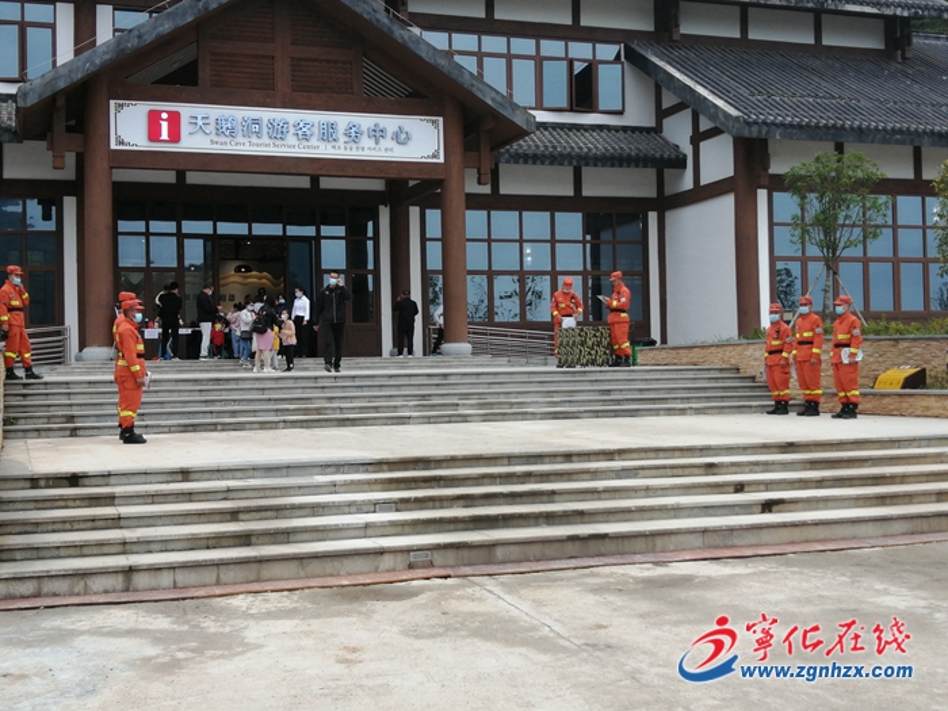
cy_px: 356
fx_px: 1232
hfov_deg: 42.1
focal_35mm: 45
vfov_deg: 32.2
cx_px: 474
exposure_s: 1/215
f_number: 1.8
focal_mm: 3.62
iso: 50
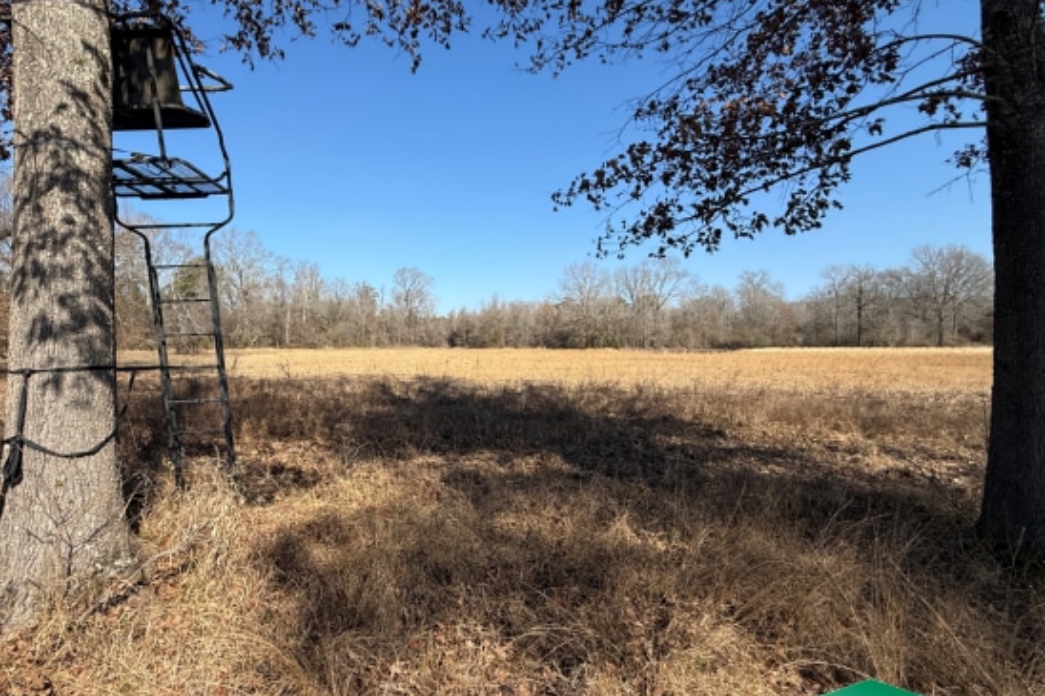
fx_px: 493
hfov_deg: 92.7
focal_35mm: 17
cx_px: 450
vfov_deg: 70.4
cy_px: 338
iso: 50
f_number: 2.2
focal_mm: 2.22
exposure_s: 1/1795
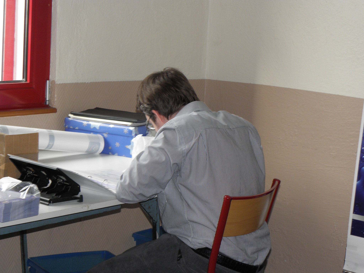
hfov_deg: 19.3
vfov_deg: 14.5
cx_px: 182
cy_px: 136
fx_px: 1073
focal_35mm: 102
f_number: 4.2
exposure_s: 1/100
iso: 160
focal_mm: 18.29
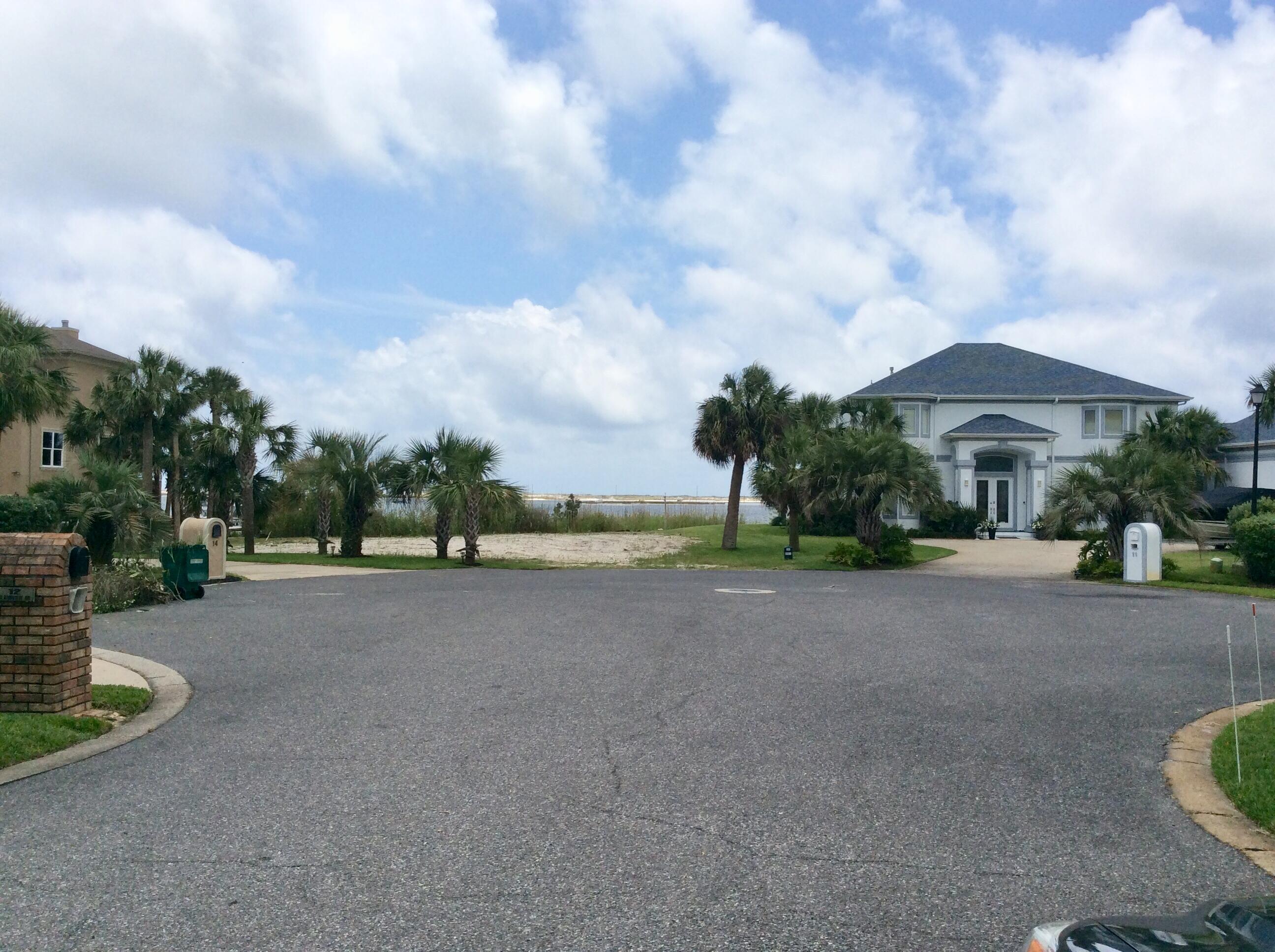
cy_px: 476
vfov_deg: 44.1
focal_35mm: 32
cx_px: 638
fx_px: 1177
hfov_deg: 56.9
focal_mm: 3.3
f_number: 2.4
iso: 32
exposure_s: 1/2288
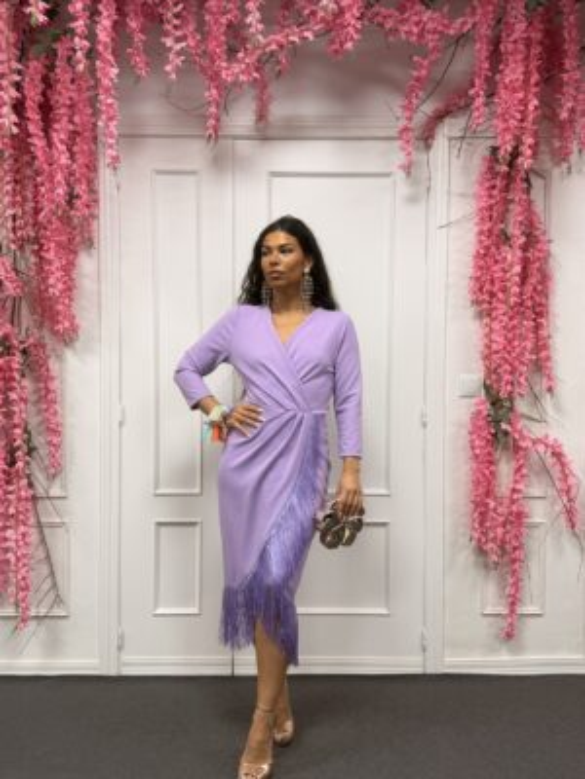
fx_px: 541
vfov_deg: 71.6
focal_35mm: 24
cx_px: 292
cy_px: 390
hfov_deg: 56.8
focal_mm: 6.76
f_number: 1.78
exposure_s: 1/100
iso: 80
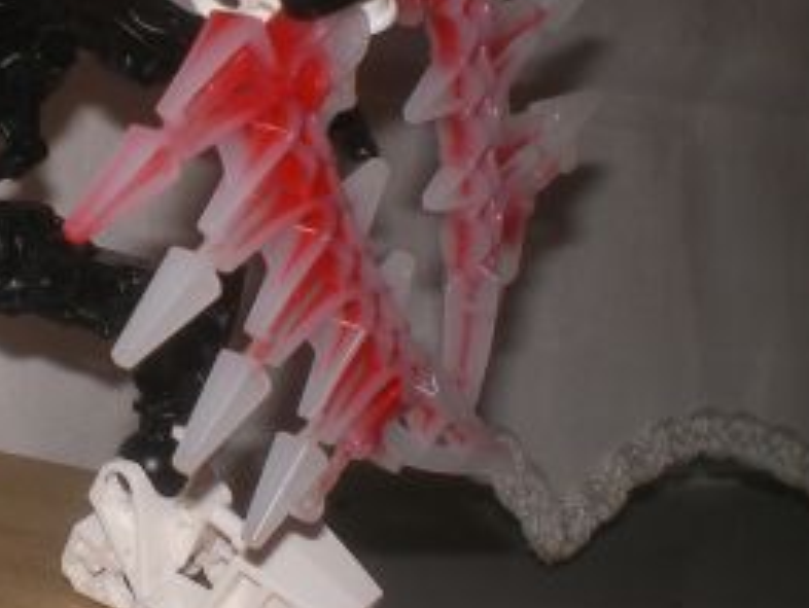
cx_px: -96
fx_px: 2035
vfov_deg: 16.7
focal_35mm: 87
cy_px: 49
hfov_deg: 21.3
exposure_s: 1/30
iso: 64
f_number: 4.6
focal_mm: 6.3
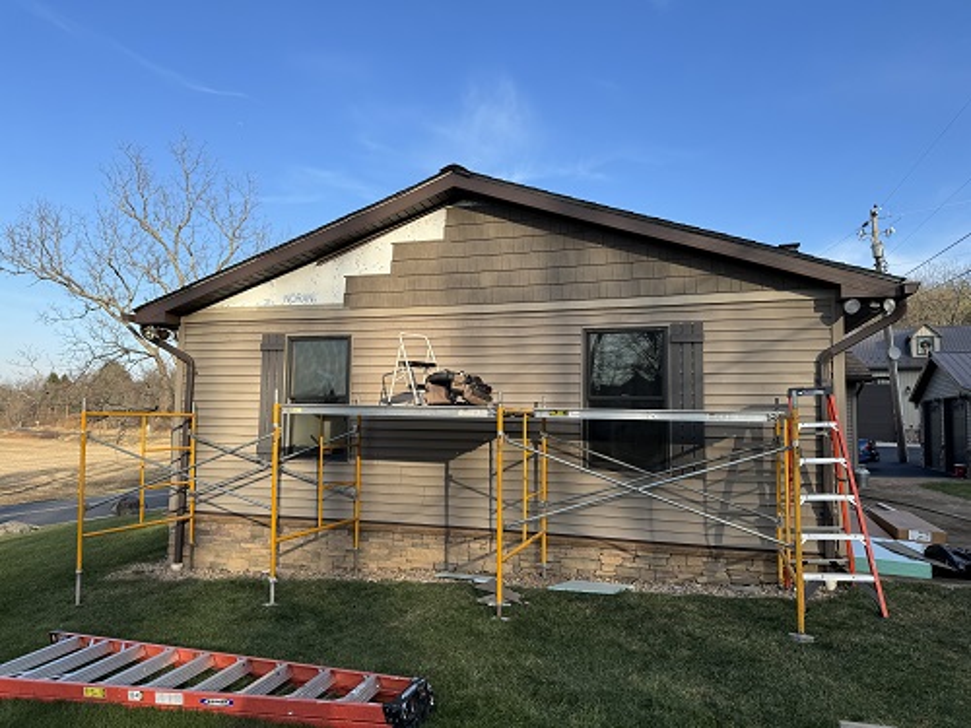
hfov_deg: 71.6
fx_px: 673
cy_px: 364
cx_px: 486
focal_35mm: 24
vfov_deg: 56.8
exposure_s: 1/2105
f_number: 1.78
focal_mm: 6.86
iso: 80
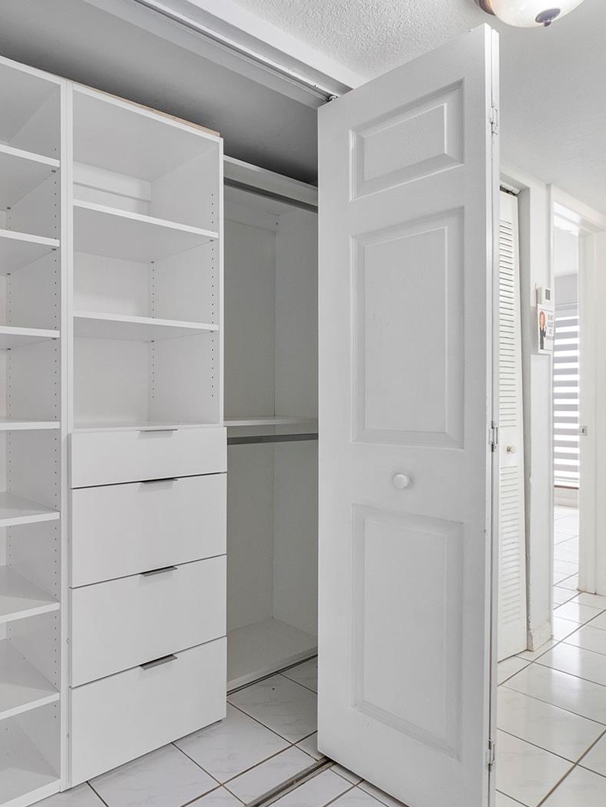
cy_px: 401
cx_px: 110
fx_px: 513
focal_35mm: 22
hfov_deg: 56.1
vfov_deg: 76.4
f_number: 8
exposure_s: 1/25
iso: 800
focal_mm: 10
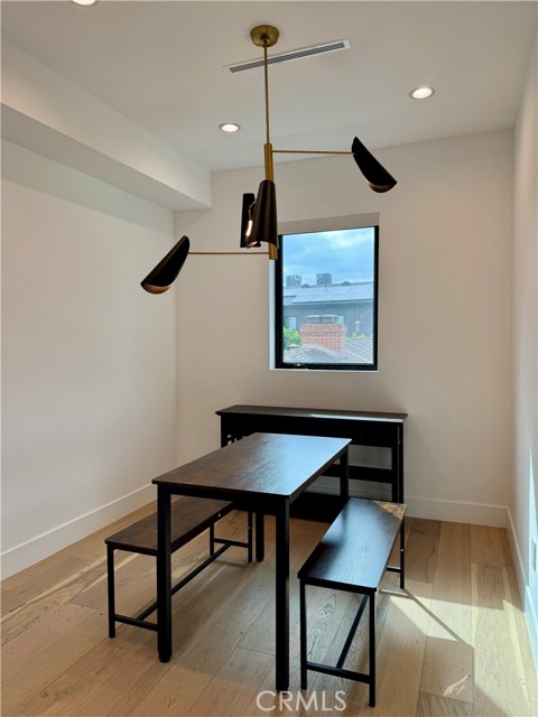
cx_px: 269
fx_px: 497
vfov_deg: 71.6
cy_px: 358
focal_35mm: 24
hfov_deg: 56.8
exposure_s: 1/258
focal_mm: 6.76
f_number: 1.78
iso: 64
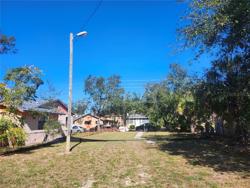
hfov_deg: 73.9
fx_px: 166
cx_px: 125
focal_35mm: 23
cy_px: 94
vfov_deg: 58.9
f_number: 1.8
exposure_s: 1/1129
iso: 25
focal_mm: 5.54
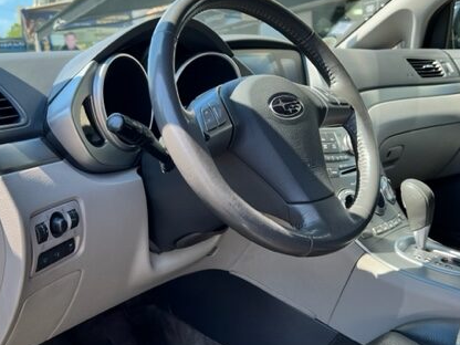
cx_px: 212
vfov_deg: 35.9
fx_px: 532
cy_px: 147
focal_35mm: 40
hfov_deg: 46.8
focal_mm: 5.7
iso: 50
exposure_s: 1/709
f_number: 1.5
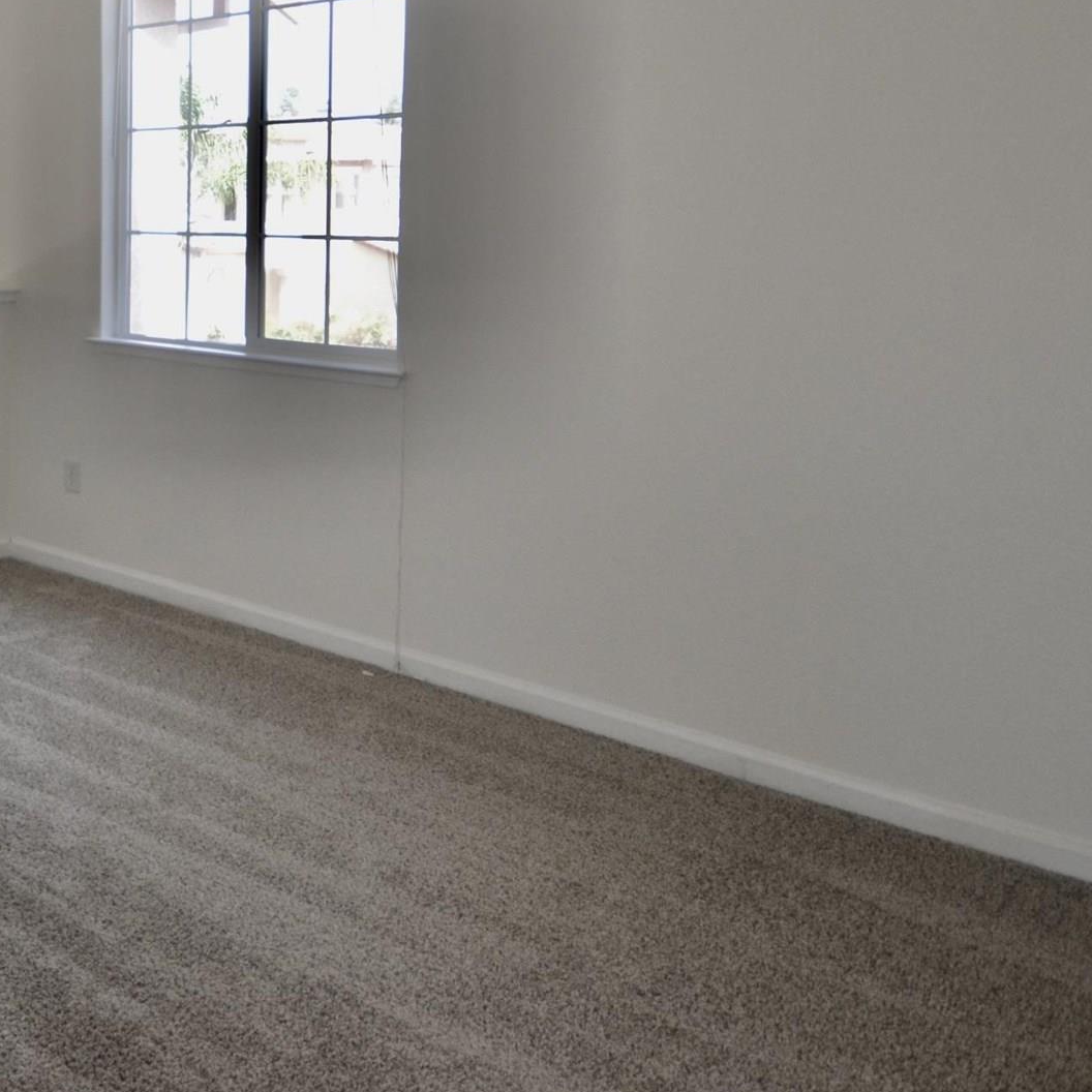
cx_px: -124
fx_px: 1321
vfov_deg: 43.2
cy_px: 248
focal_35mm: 37
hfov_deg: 37.3
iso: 360
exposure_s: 1/125
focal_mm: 10
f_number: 4
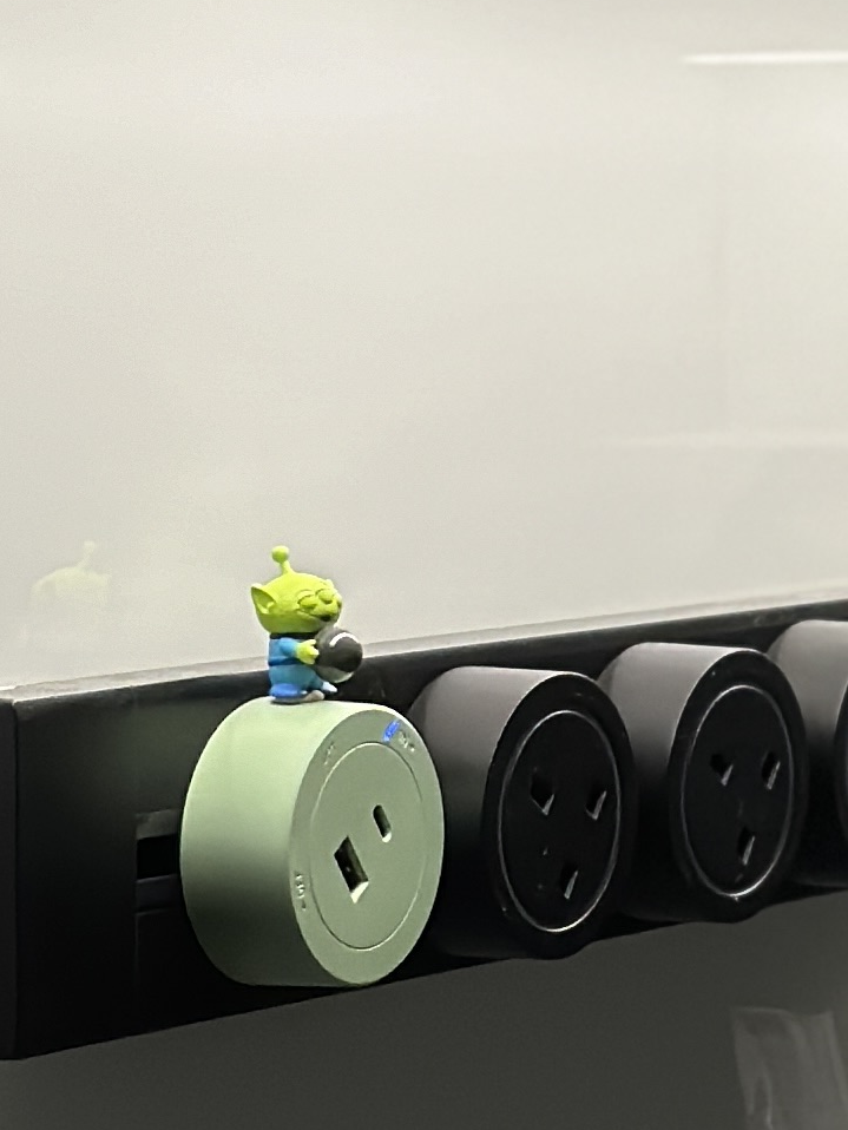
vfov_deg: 9.8
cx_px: 1291
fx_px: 6595
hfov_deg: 7.2
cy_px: 247
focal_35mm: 202
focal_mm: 6.86
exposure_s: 1/133
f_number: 1.78
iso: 80
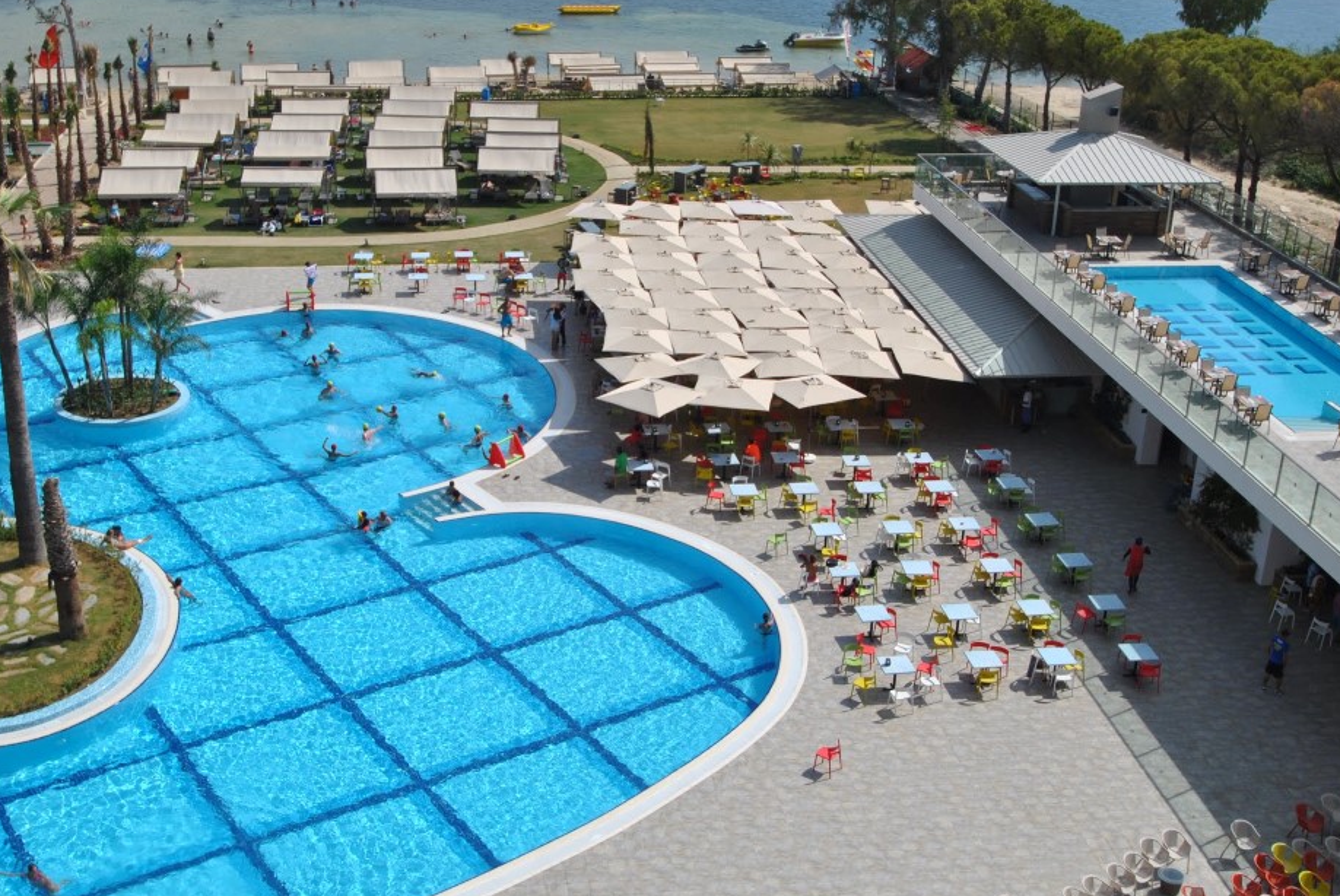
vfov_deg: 29.9
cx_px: 640
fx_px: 1677
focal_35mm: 45
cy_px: 460
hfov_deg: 43.6
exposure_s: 1/320
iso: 100
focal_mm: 24
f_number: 9
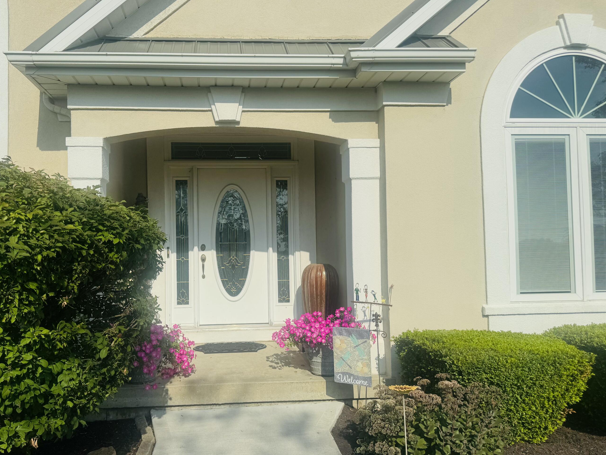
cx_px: 253
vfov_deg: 49.7
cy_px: 237
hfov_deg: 63.0
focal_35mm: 28
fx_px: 490
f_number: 1.78
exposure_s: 1/10417
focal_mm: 6.76
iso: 80
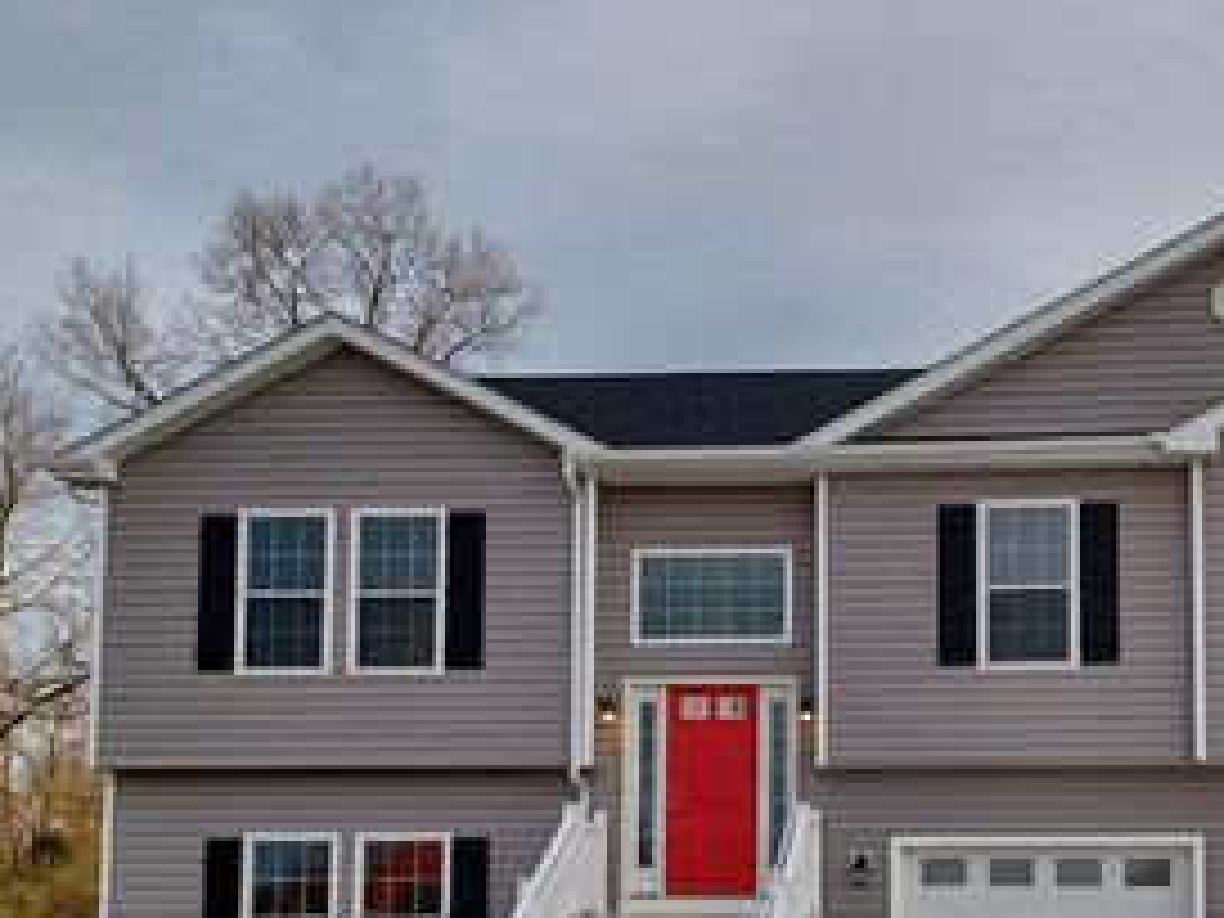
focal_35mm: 46
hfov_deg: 40.3
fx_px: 1627
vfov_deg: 30.3
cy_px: 808
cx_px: 891
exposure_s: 1/121
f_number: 1.8
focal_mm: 4.6
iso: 40
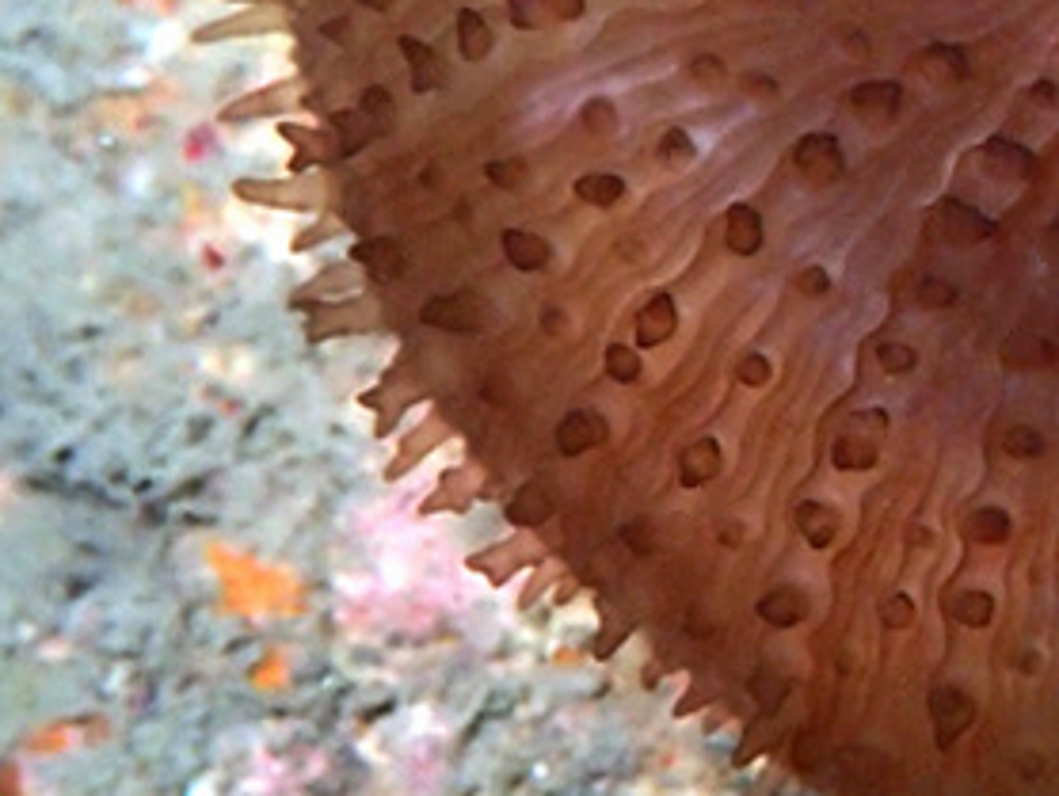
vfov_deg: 15.8
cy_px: 4
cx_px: 1276
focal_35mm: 92
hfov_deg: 20.0
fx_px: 2817
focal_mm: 5.87
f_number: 3.2
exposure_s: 1/60
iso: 200
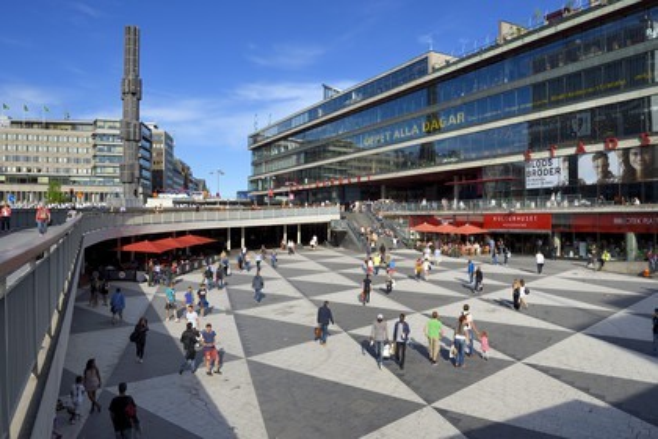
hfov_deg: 73.7
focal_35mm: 24
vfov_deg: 53.1
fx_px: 439
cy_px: 220
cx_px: 329
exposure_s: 1/320
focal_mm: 24
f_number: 10
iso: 200
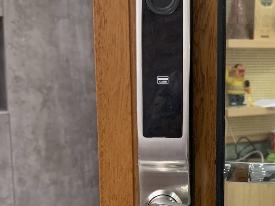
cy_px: 166
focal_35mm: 68
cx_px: 195
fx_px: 540
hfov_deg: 28.3
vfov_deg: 21.3
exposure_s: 1/51
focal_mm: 4.25
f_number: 1.8
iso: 400
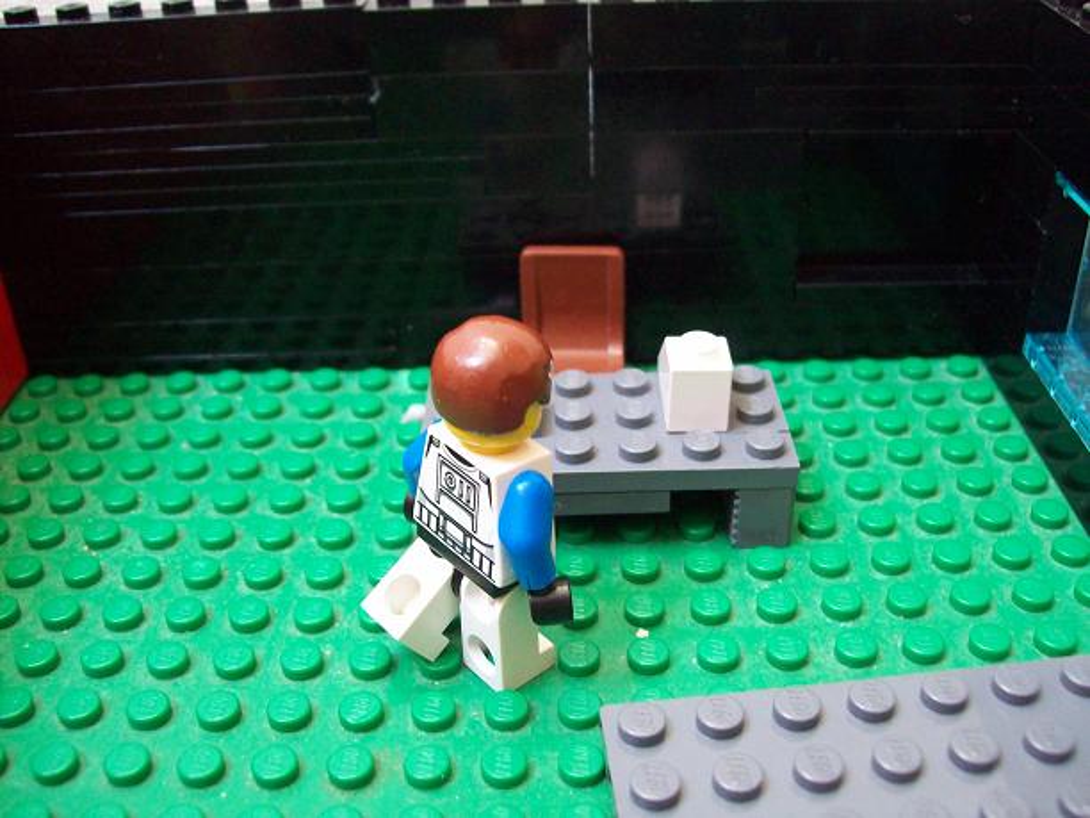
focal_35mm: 36
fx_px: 1134
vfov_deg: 39.7
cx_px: 545
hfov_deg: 51.4
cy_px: 409
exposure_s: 1/19.6
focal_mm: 6
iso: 160
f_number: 2.7
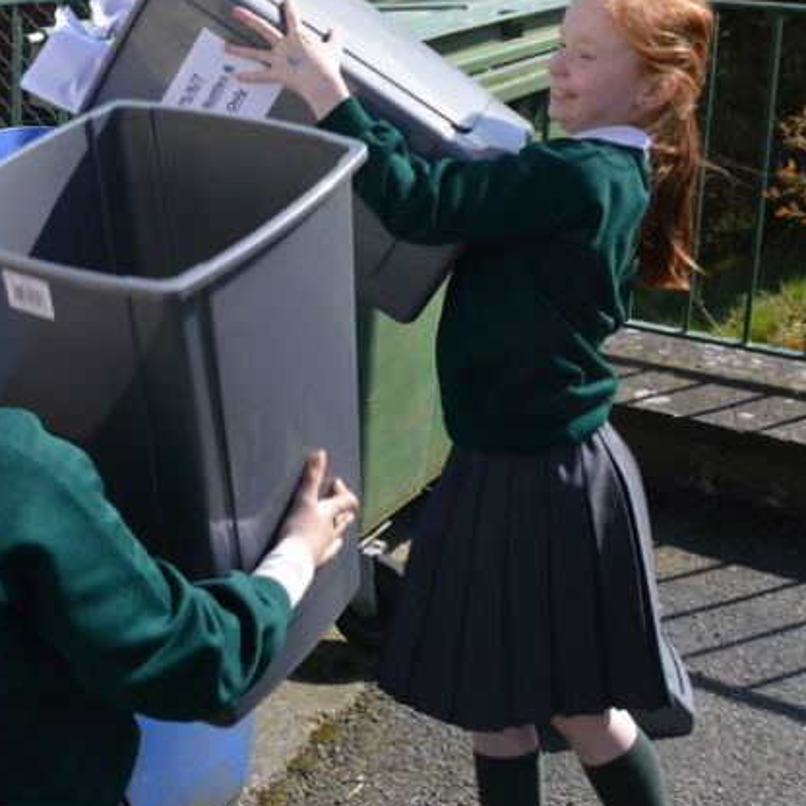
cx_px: 151
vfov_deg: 31.0
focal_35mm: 54
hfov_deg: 30.8
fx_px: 1423
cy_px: 194
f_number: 8
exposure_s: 1/250
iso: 100
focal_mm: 18
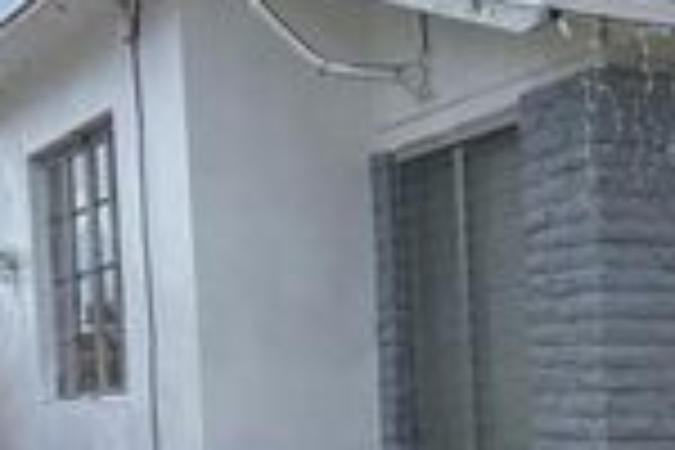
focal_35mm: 107
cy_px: 628
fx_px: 2006
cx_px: 1120
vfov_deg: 12.3
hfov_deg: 16.7
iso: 50
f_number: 1.6
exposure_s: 1/3623
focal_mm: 5.96
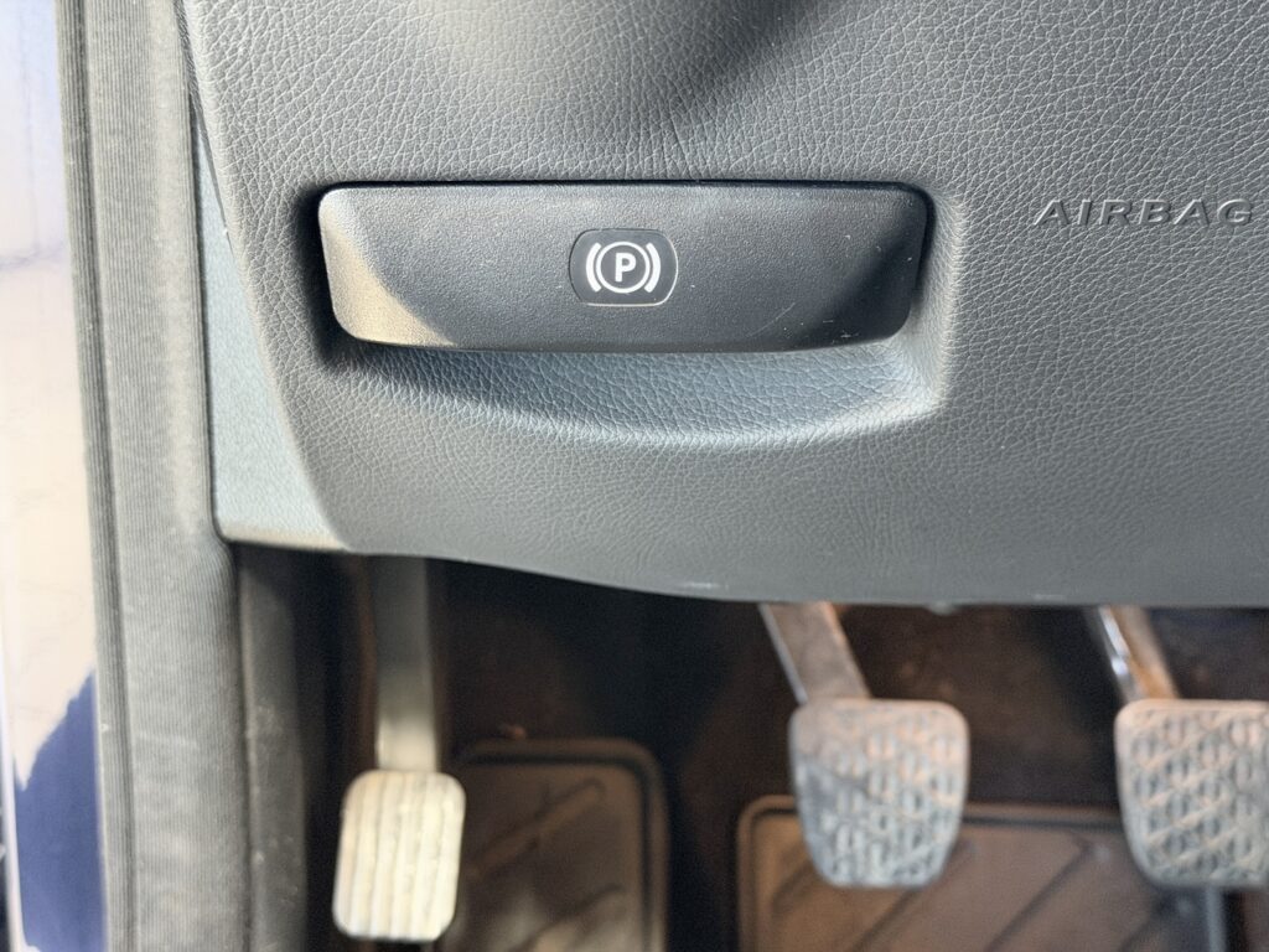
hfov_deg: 39.7
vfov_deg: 30.3
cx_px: 634
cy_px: 476
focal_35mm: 48
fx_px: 1760
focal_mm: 6.76
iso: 640
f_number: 1.78
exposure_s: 1/25
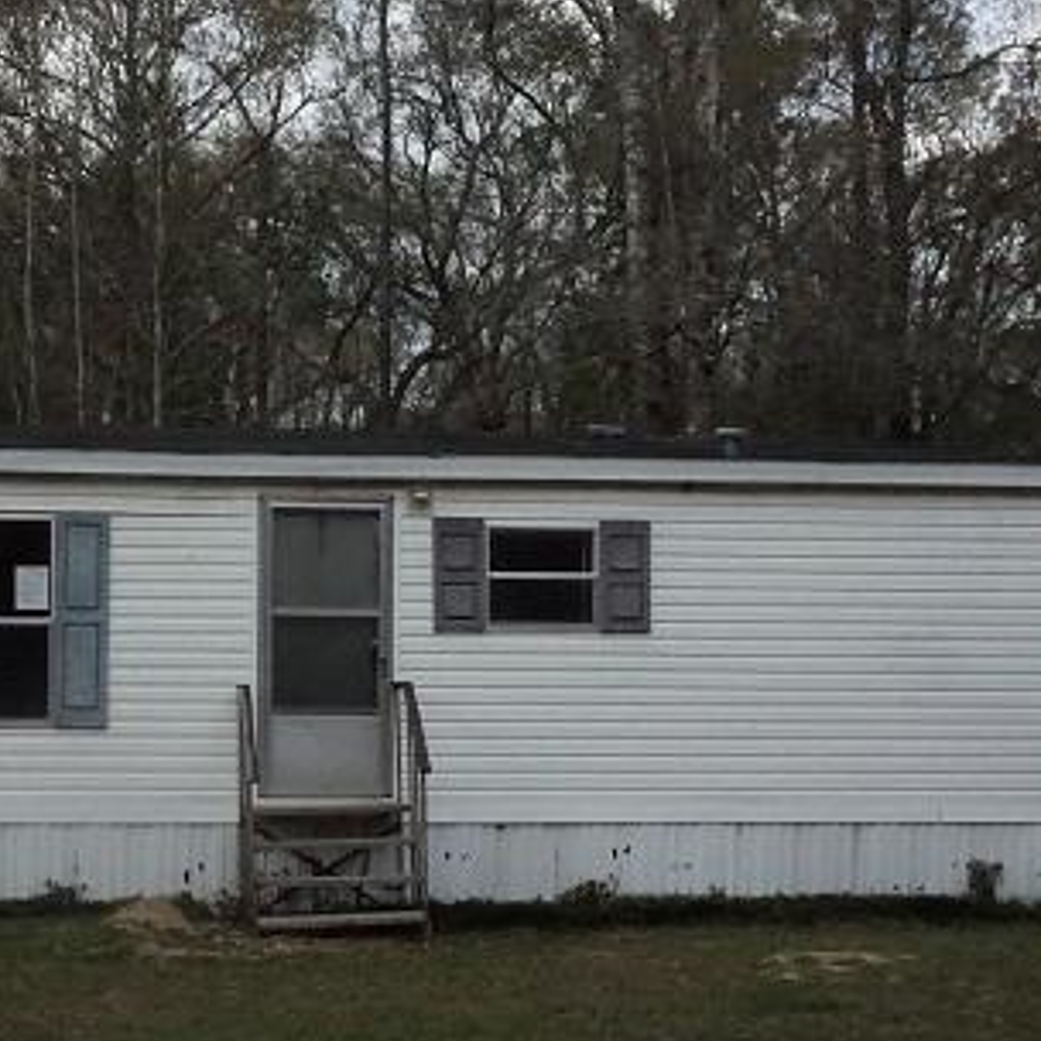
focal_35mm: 53
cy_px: 657
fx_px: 1798
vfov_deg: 32.1
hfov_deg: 31.4
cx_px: 195
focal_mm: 21
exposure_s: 1/3200
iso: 8000
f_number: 13
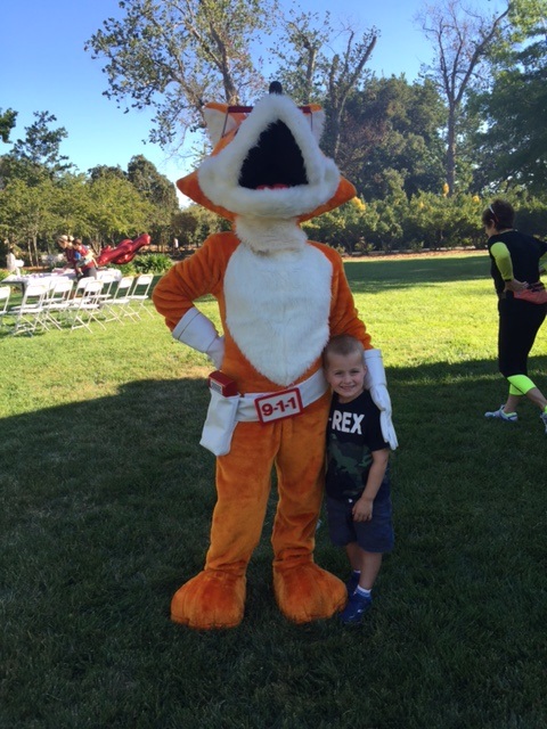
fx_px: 611
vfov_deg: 61.7
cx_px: 274
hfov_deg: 48.2
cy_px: 364
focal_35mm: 29
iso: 32
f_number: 2.2
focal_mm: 4.15
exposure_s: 1/599
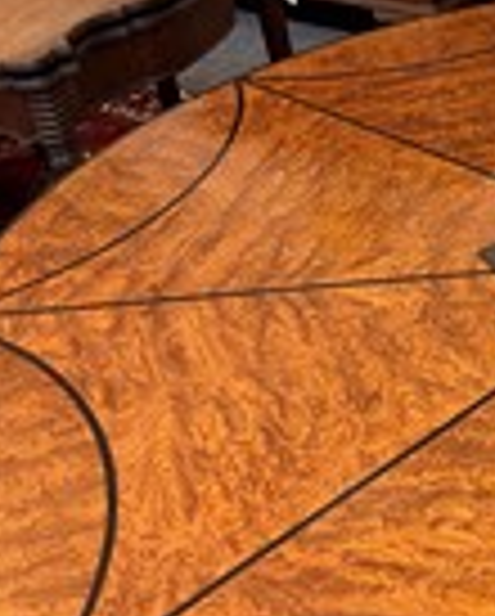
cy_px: 486
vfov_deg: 26.3
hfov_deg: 19.7
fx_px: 1297
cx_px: 657
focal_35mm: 71
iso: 250
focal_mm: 5.1
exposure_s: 1/50
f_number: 1.6
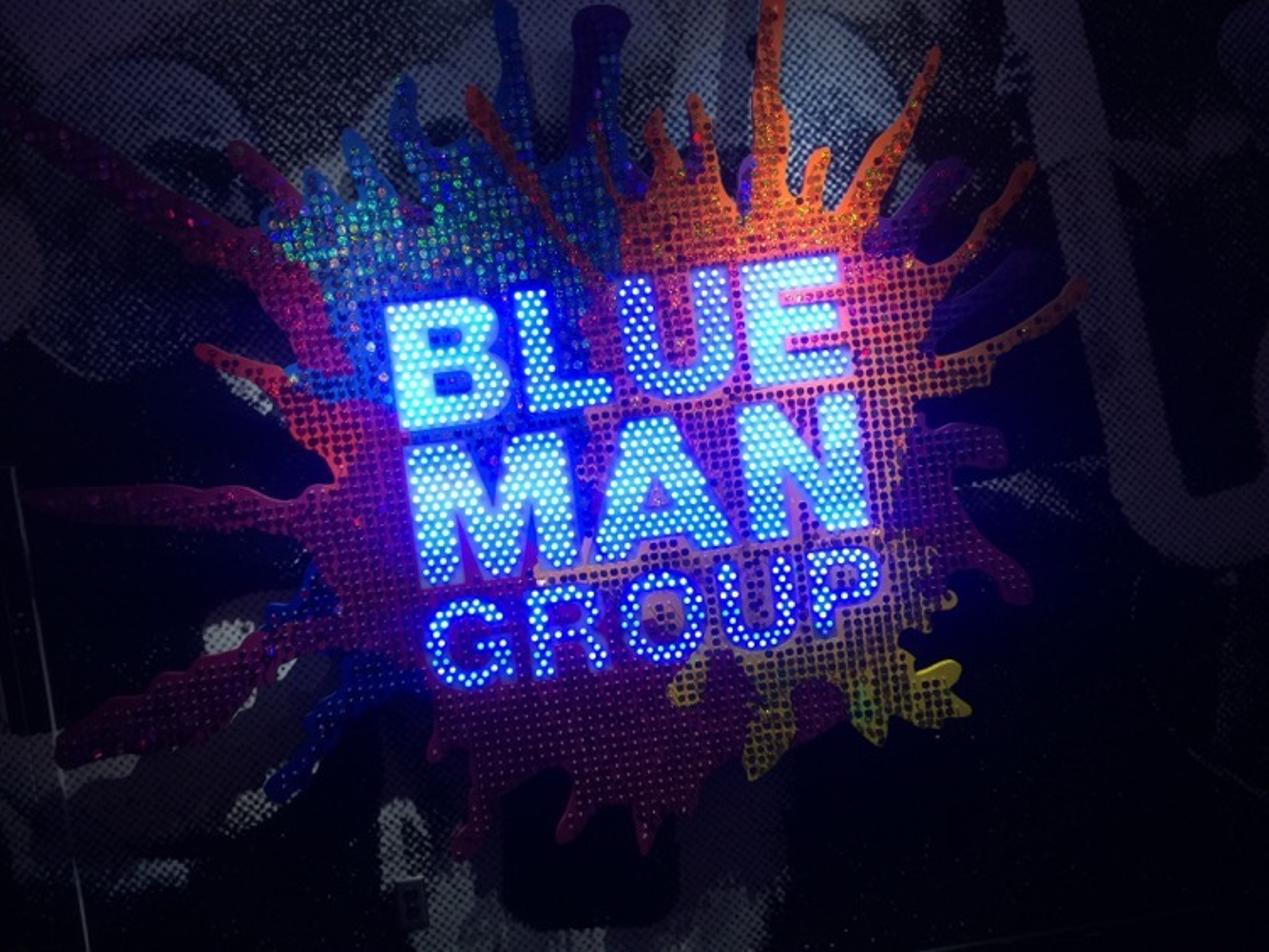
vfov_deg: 48.3
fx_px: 1063
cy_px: 476
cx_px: 634
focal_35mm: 29
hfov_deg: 61.6
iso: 40
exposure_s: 1/15
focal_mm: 4.15
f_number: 2.2
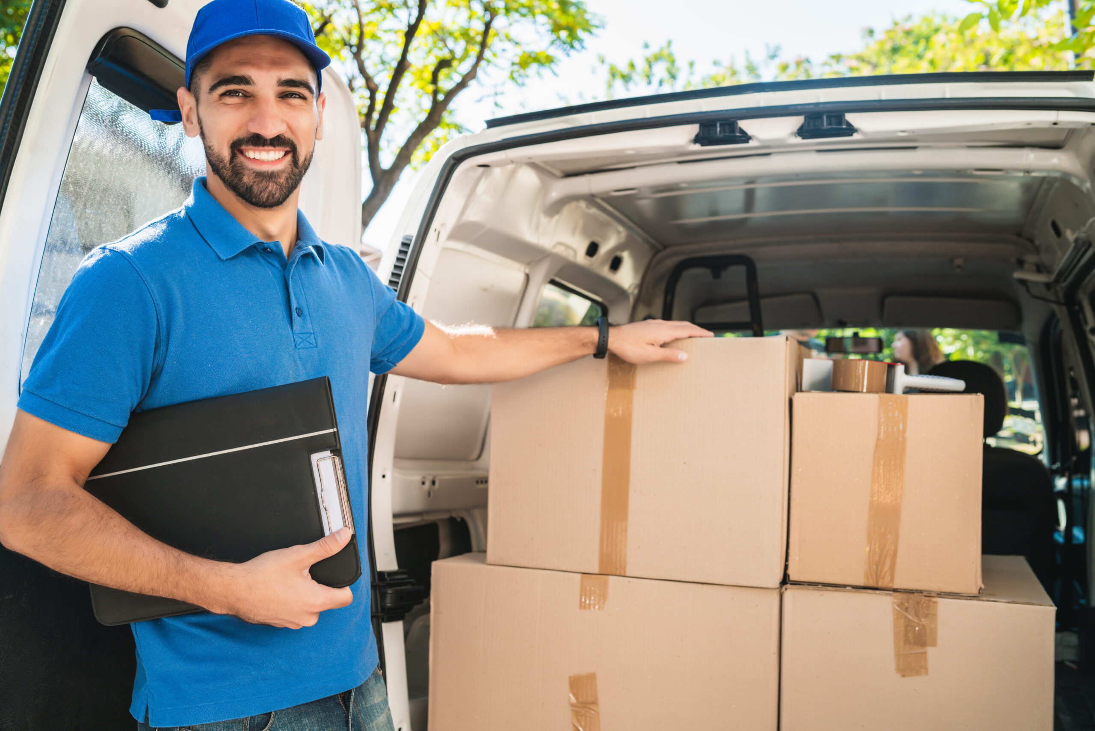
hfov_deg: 54.4
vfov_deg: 37.9
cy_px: 366
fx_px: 1065
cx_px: 548
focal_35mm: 35
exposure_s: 1/160
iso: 160
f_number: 5
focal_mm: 35
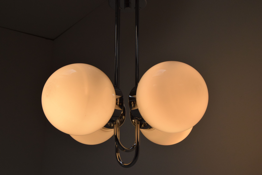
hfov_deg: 41.1
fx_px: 350
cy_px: 88
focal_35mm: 48
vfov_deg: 28.1
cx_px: 131
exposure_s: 1/640
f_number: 13
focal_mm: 32
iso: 1600
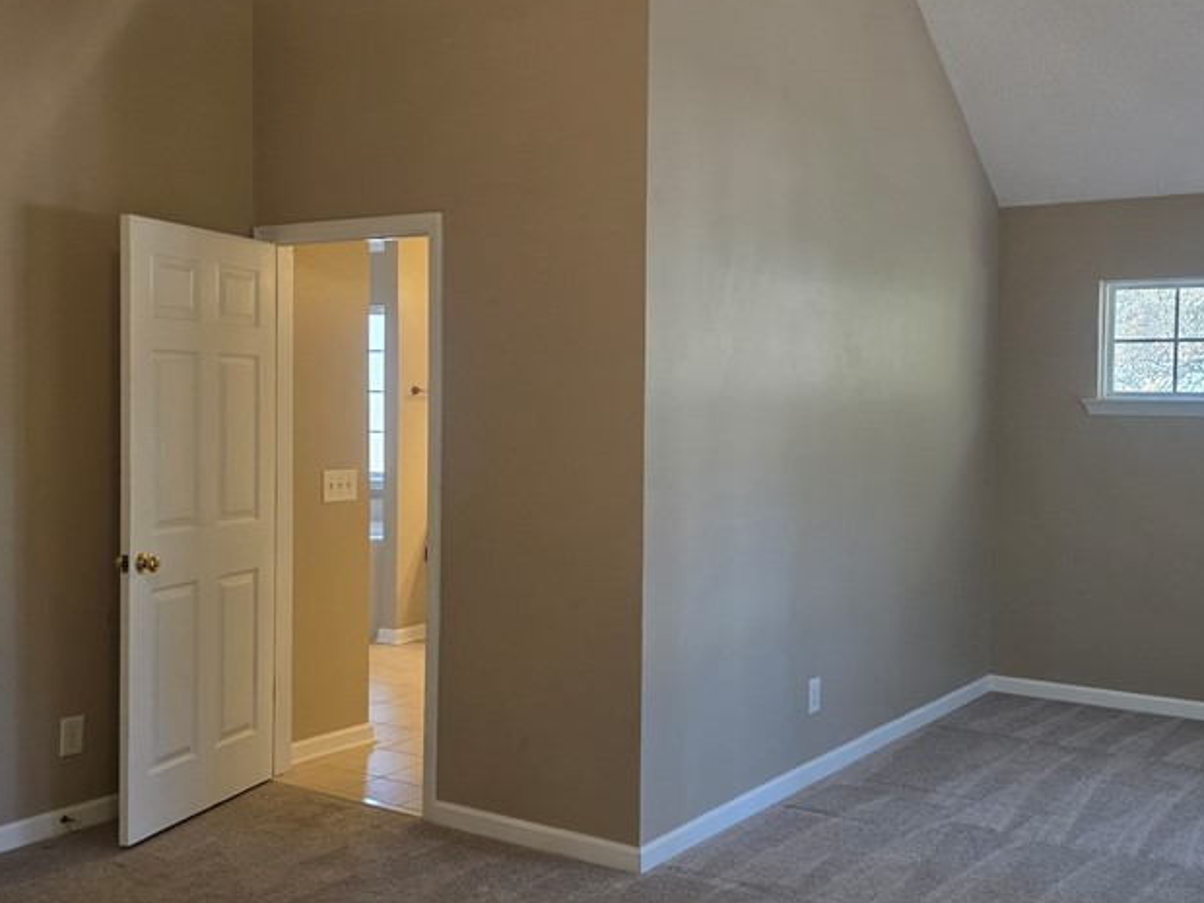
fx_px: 1322
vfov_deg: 37.7
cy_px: 443
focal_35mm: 38
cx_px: 656
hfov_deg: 48.9
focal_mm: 6.3
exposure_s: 1/120
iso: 125
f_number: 1.7
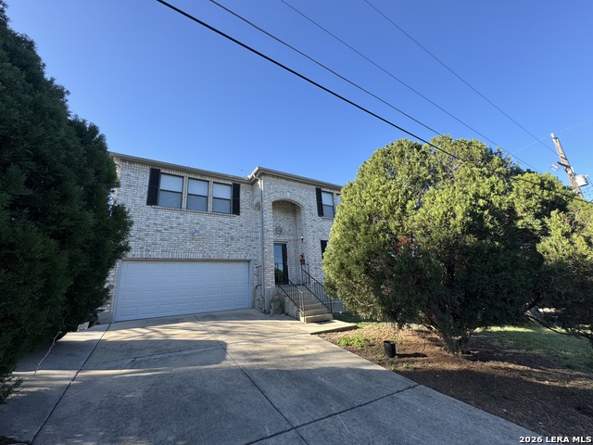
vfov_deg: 85.7
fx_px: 240
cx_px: 296
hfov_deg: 102.1
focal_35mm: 14
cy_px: 222
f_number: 2.2
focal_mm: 2.22
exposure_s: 1/485
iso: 40
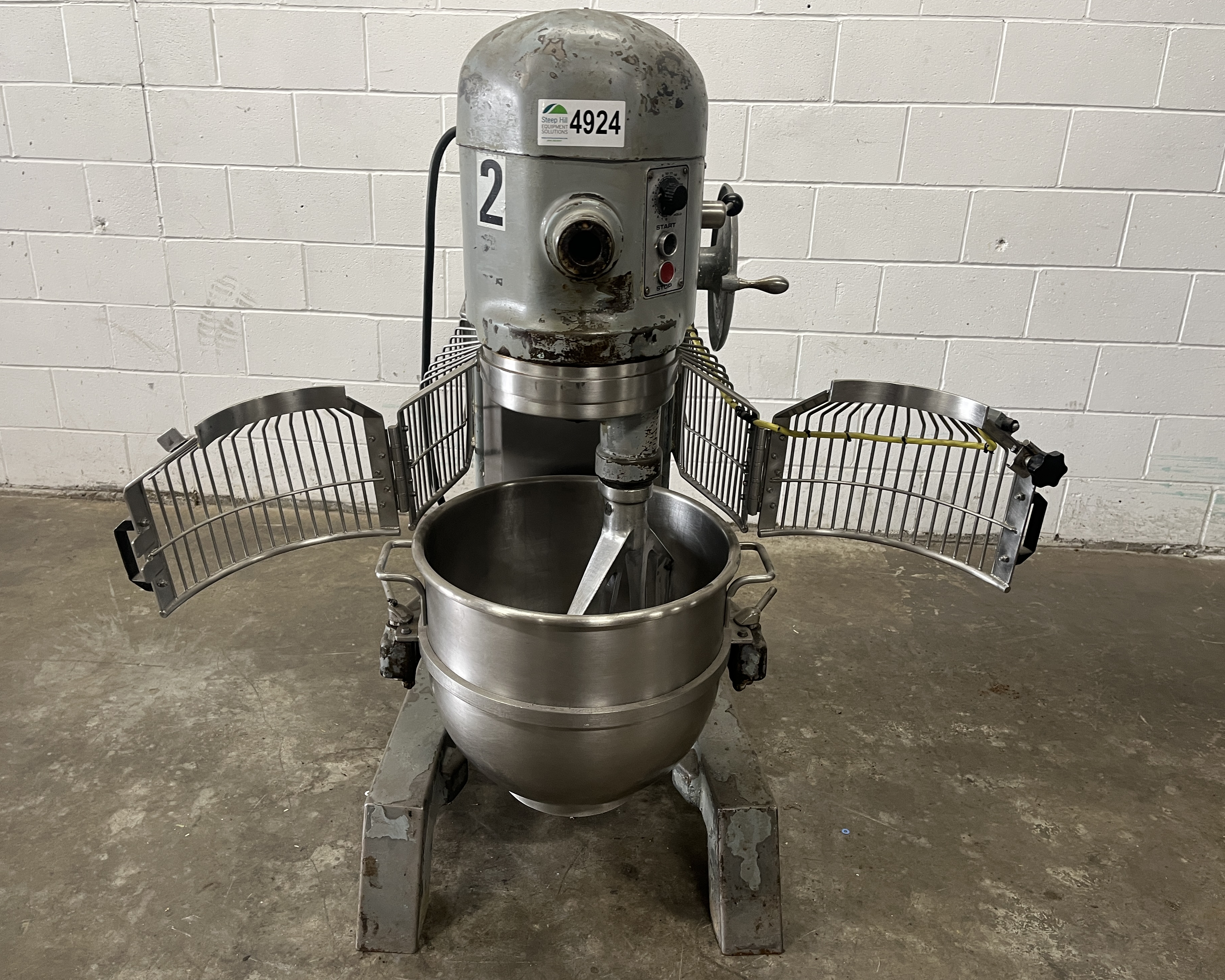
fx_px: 1015
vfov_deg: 51.5
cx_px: 576
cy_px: 493
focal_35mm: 28
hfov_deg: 62.2
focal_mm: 5.1
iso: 80
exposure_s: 1/60
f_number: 1.6
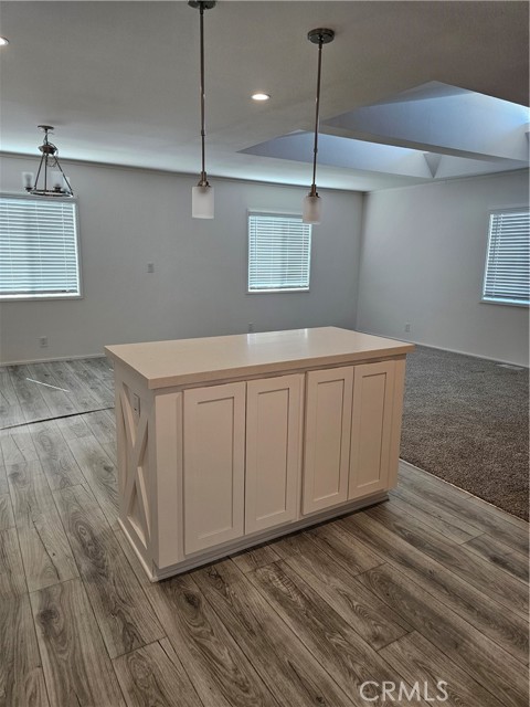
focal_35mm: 23
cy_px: 354
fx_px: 470
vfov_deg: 73.9
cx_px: 265
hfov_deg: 58.9
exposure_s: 1/120
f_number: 1.7
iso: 125
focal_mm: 6.3
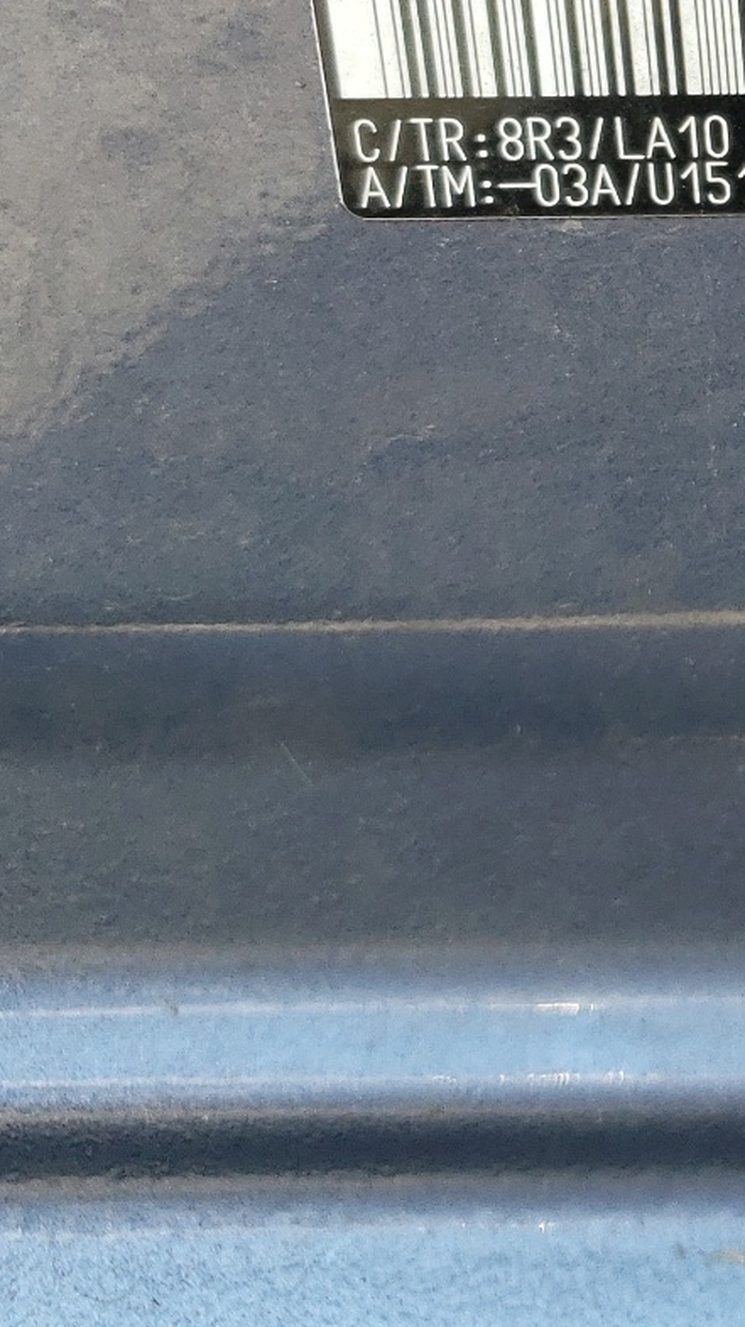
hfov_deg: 14.2
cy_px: -4
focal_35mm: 77
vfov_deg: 26.1
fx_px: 2707
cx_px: 1255
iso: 50
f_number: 1.5
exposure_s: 1/233
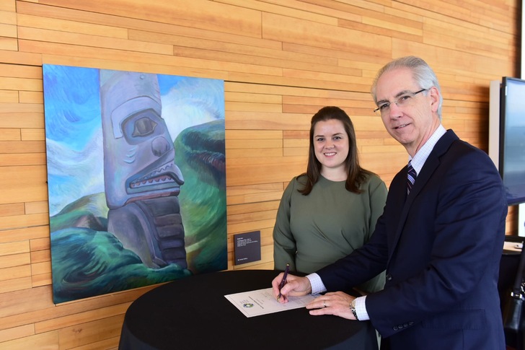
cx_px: 262
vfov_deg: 42.3
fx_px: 452
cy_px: 175
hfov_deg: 60.3
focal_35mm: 31
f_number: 4
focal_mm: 31
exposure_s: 1/125
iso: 500
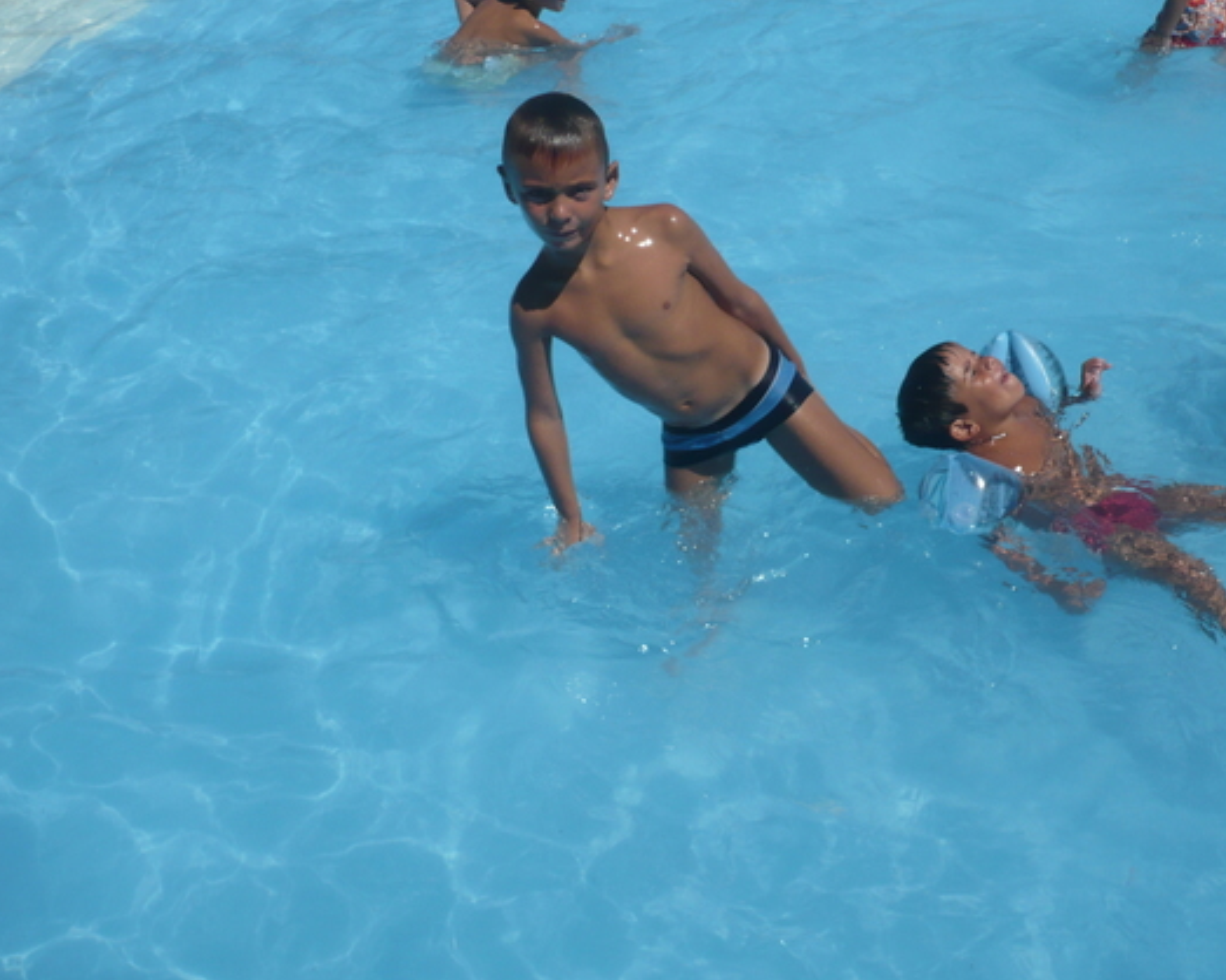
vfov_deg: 34.8
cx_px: 717
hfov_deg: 42.8
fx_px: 1560
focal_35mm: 43
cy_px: 424
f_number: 8
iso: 100
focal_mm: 6
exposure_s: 1/640
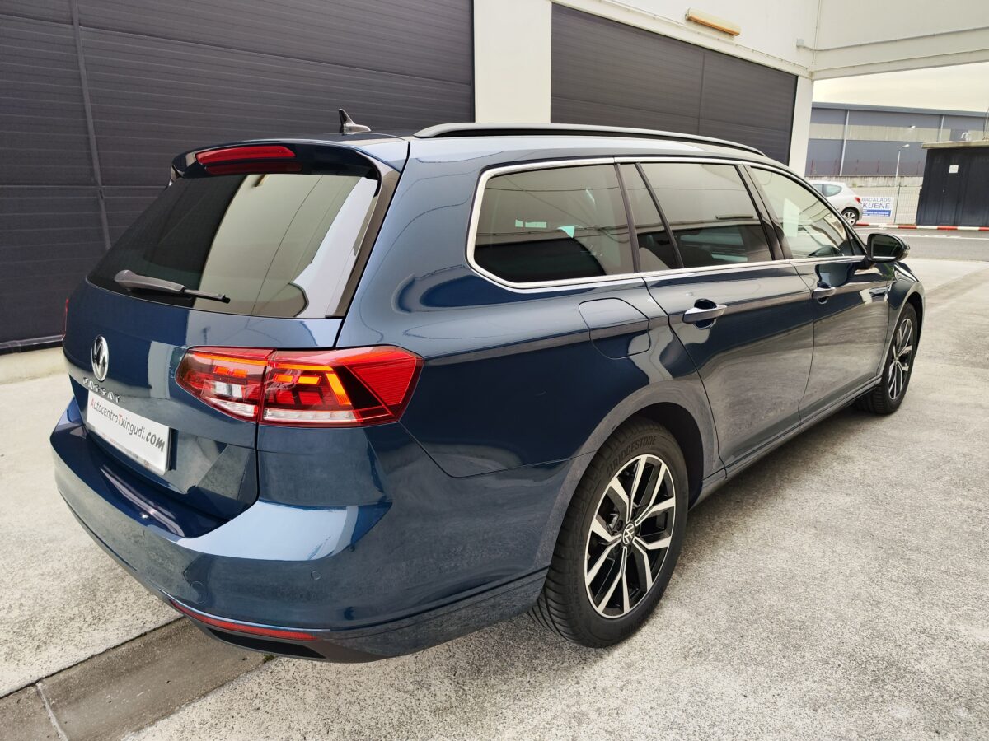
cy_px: 370
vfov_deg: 58.9
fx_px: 657
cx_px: 494
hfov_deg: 73.9
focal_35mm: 23
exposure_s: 1/100
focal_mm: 7.01
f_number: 1.69
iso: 67
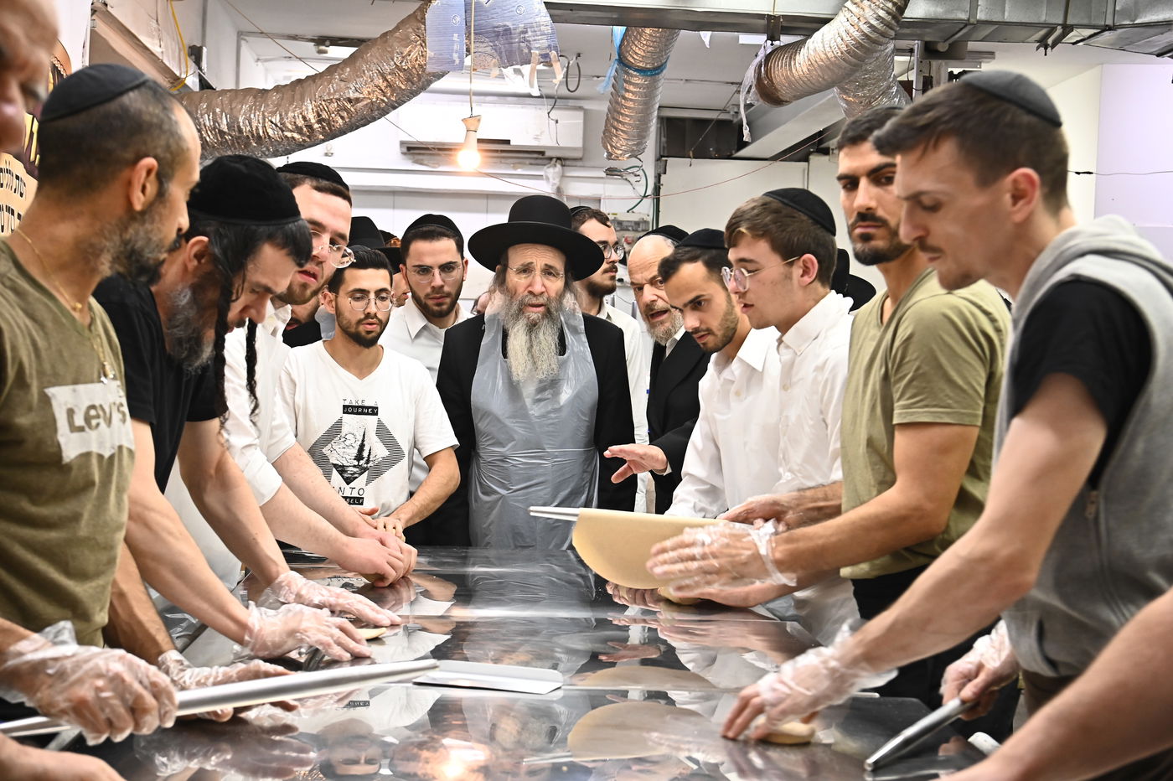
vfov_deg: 23.4
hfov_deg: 34.5
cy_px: 390
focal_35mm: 58
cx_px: 586
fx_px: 1889
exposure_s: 1/160
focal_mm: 58
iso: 2500
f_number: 7.1
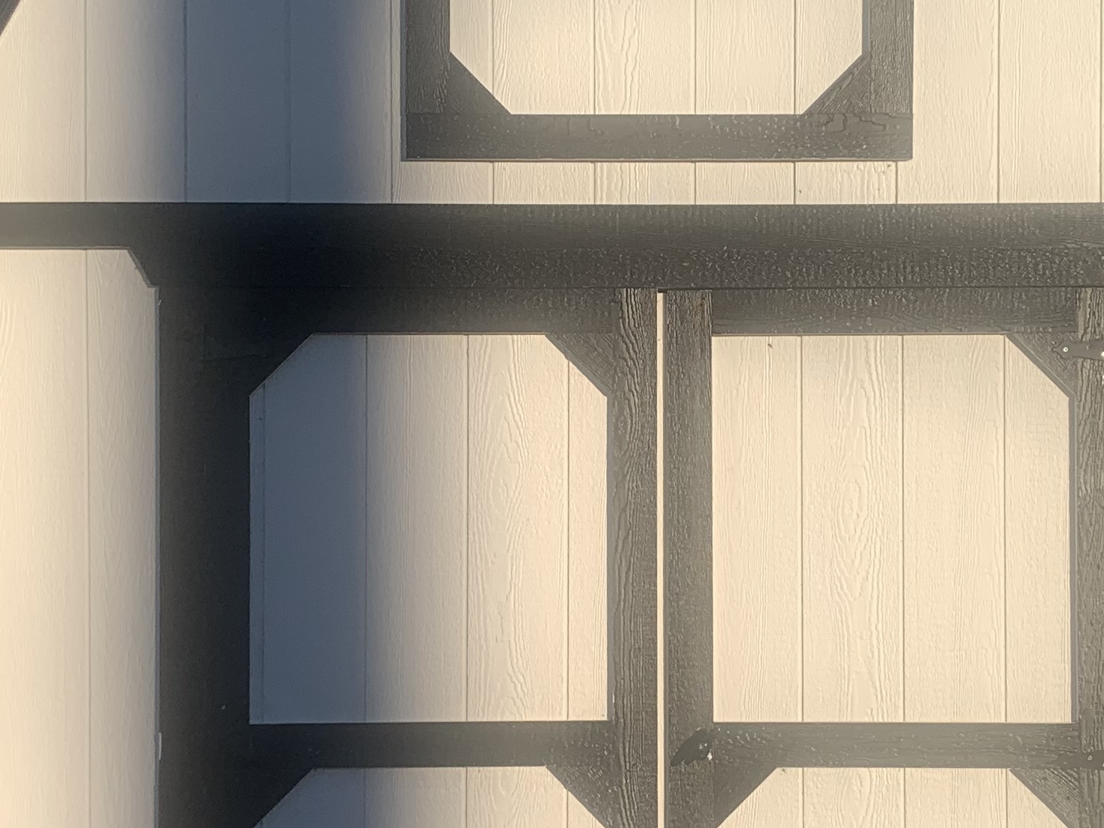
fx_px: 2264
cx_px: 667
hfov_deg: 27.3
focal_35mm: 71
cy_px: 487
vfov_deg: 20.7
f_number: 1.8
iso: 25
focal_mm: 4.25
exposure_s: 1/2755
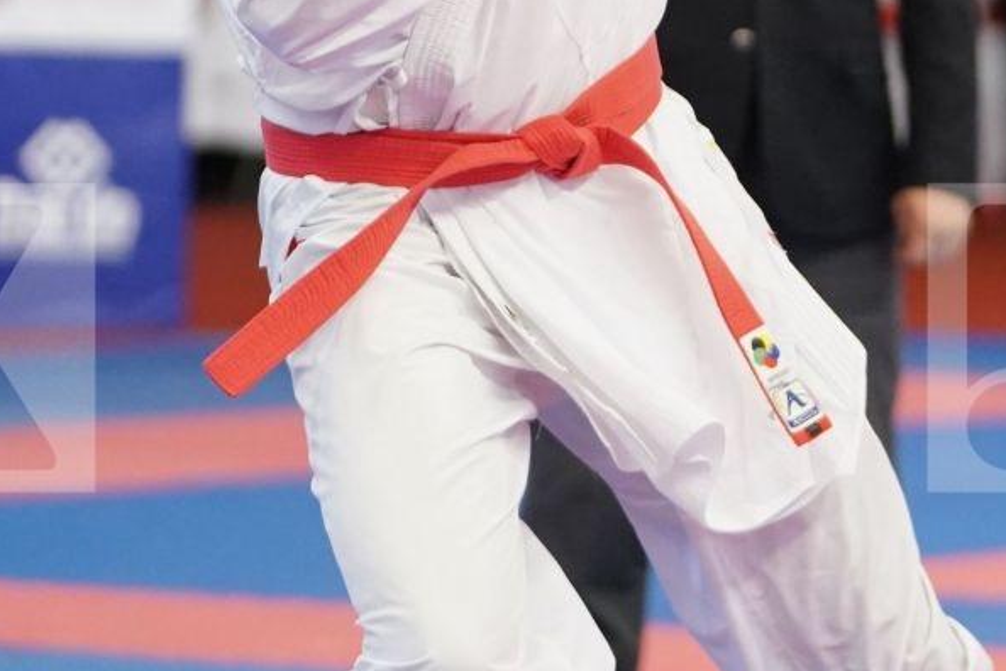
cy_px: -264
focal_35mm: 312
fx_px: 8718
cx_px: 1086
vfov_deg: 4.4
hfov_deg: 6.6
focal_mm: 103
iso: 4000
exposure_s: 1/1000
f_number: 2.8
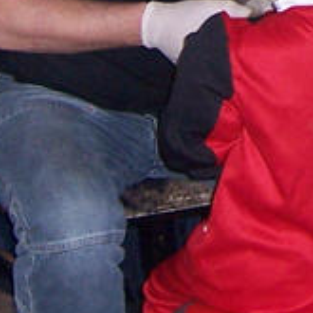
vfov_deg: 7.8
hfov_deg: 7.9
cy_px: -226
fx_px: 2240
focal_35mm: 219
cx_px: 396
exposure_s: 1/60
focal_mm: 6.7
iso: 140
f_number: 3.4
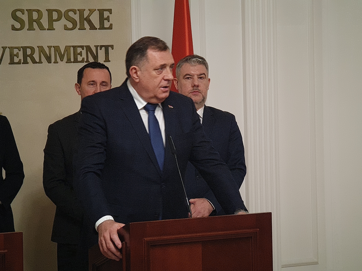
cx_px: 181
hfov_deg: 16.0
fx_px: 1286
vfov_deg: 12.0
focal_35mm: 123
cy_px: 136
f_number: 3
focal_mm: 14.2
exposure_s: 1/33
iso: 250
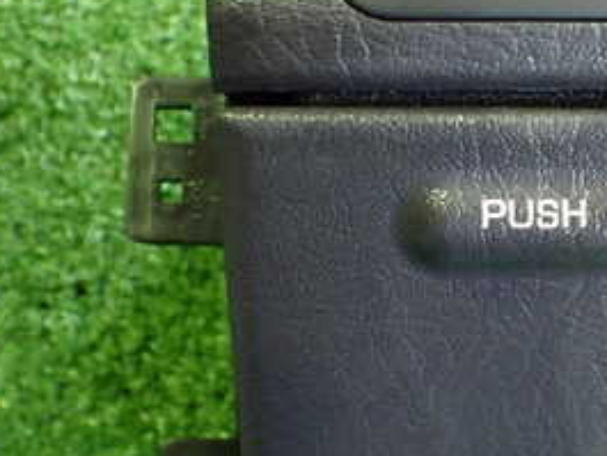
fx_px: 1193
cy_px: 227
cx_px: 472
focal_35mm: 68
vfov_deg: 21.6
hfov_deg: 28.0
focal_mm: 5.4
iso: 800
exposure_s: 1/50
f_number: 2.3
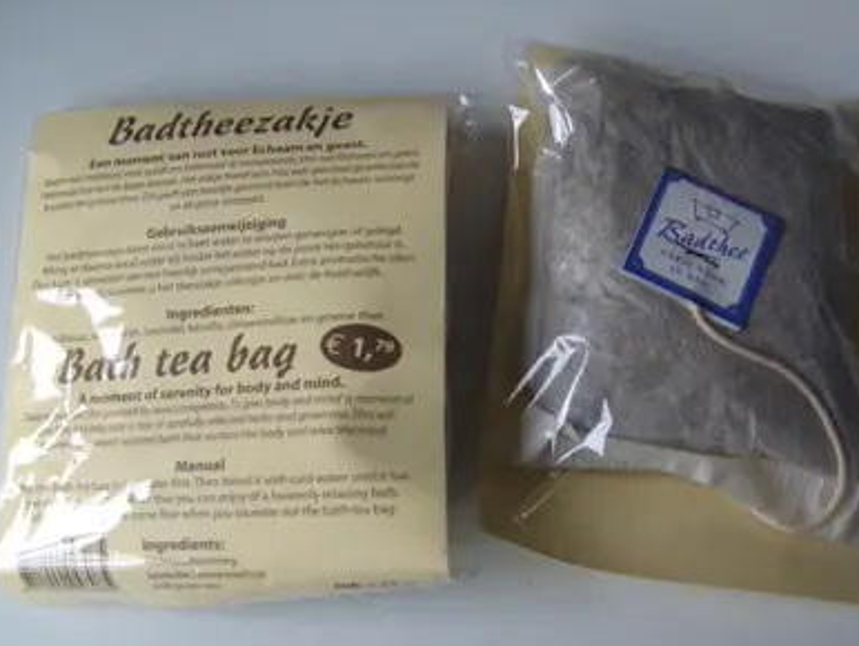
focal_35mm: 46
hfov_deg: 41.2
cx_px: 447
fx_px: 1142
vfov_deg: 31.5
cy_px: 381
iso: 100
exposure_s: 1/14
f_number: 2.8
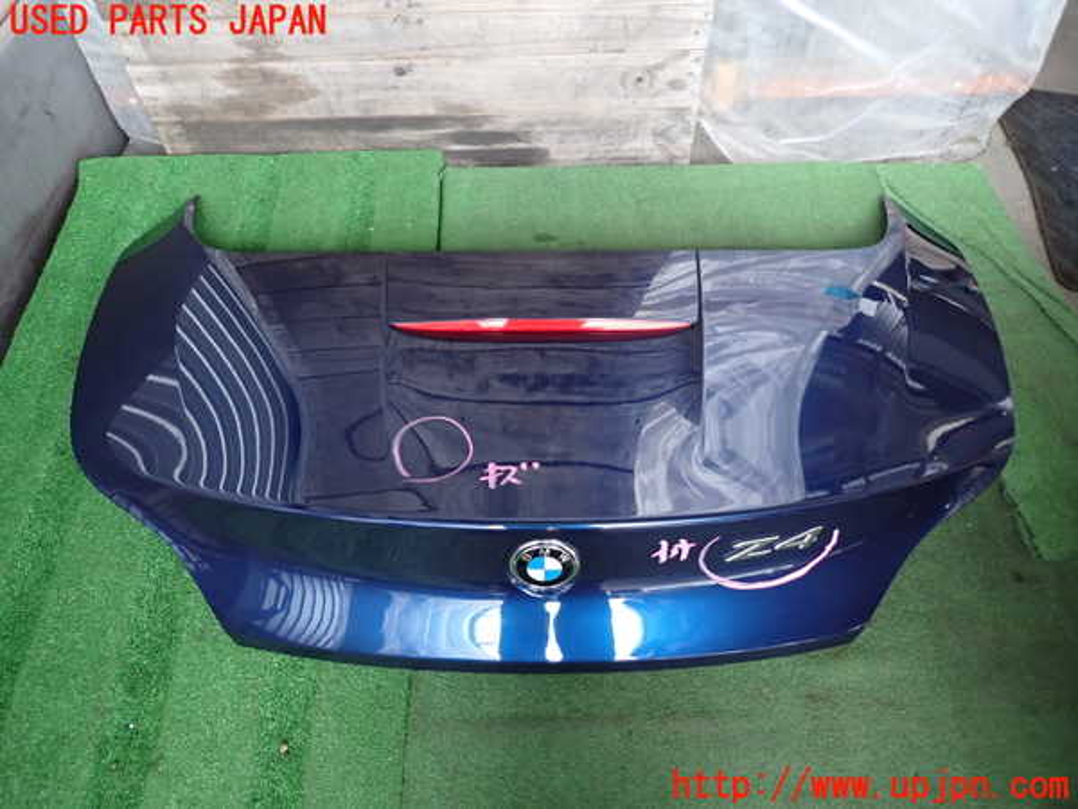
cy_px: 404
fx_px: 779
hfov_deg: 69.4
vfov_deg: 54.9
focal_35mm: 25
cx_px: 539
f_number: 2
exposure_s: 1/30
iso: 320
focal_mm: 4.5
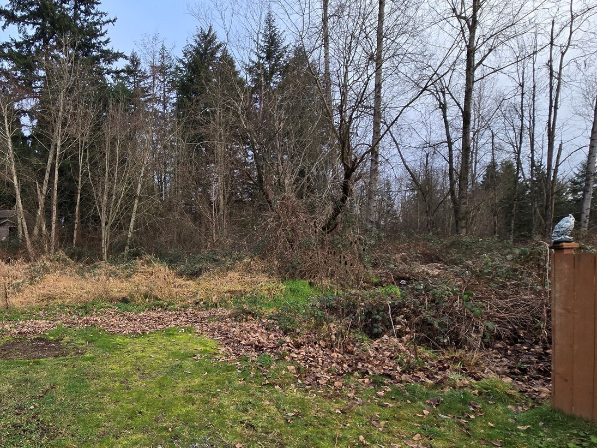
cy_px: 275
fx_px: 328
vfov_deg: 67.8
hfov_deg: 81.1
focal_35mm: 19
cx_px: 186
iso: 50
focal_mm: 2.2
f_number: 2.2
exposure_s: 1/268
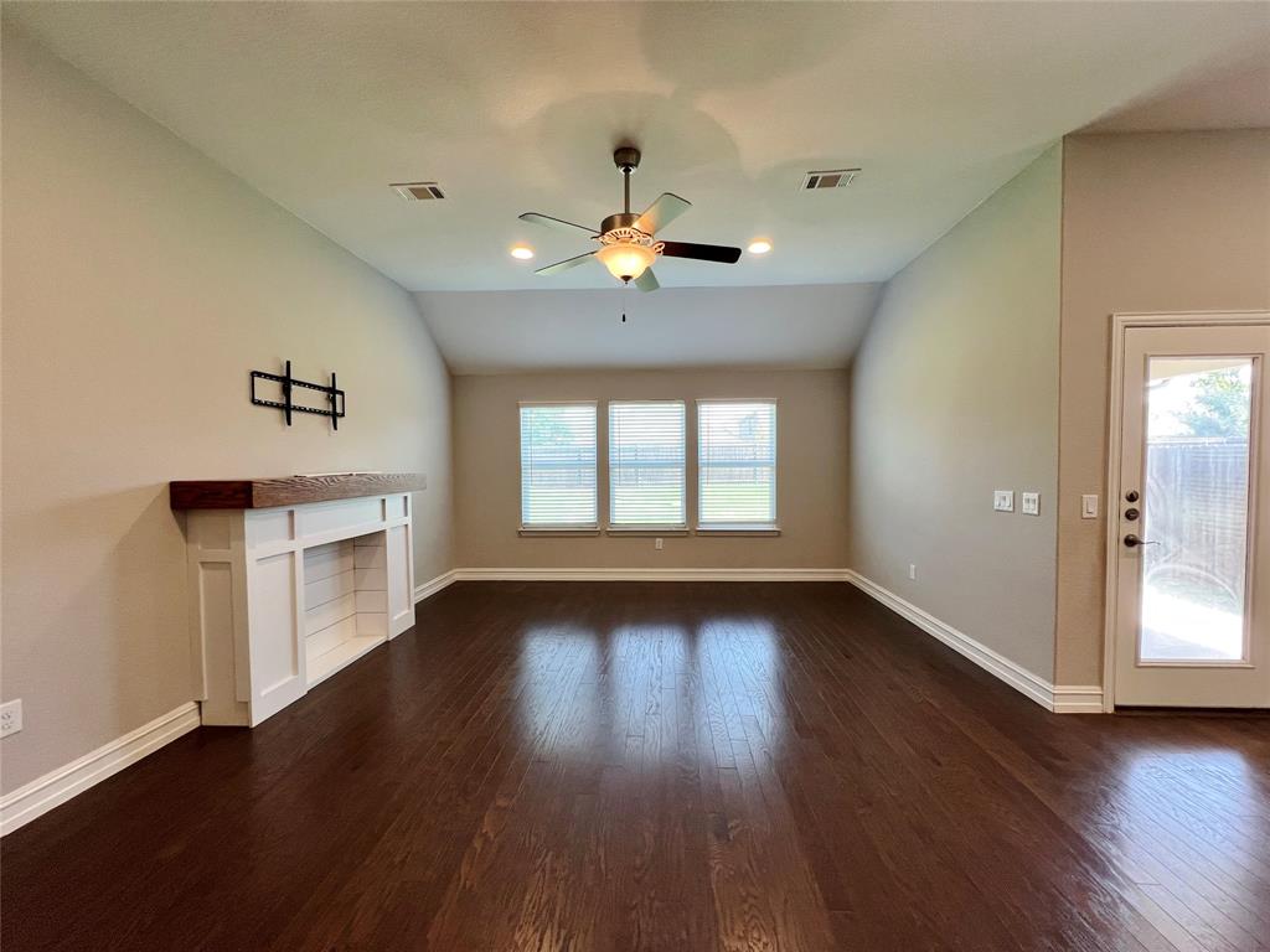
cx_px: 635
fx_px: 477
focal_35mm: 13
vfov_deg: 89.9
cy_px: 476
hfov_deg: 106.2
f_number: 1.8
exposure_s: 1/120
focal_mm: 1.57
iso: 100
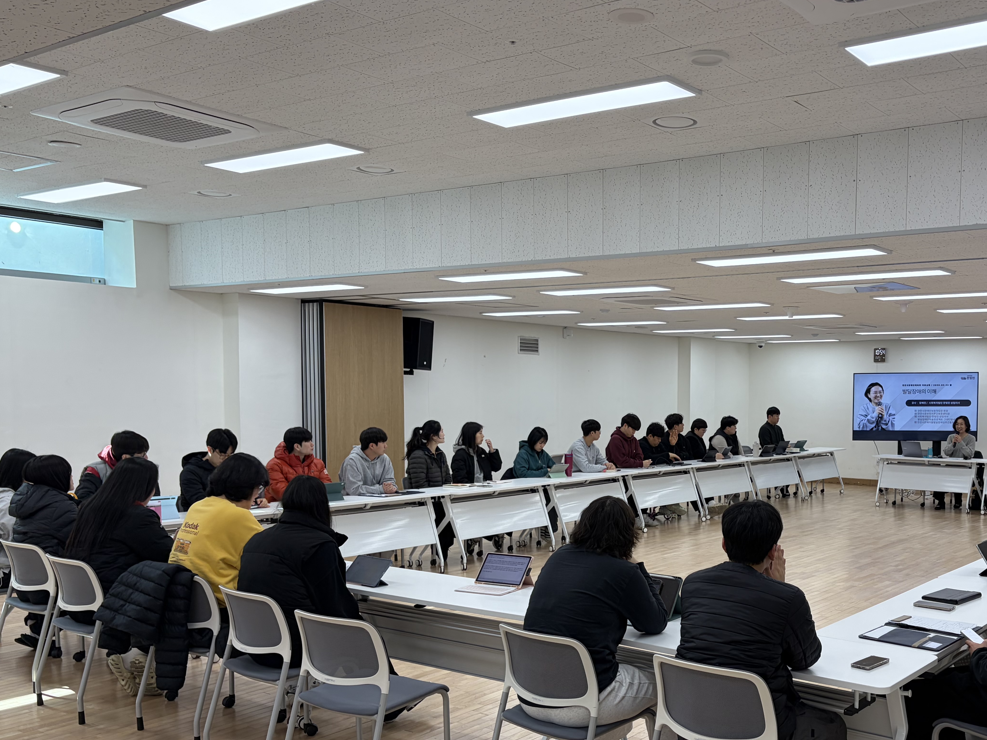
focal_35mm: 36
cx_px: 648
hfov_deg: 50.5
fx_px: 1026
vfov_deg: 39.4
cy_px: 456
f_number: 1.6
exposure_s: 1/182
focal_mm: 5.96
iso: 50
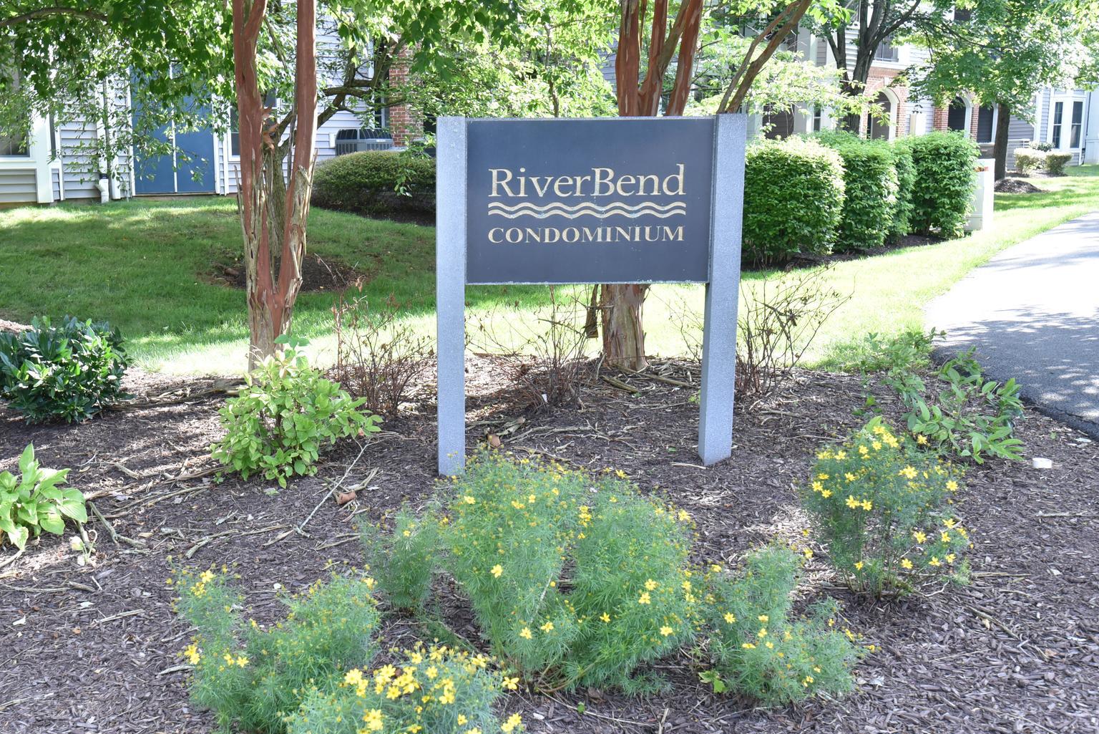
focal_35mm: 40
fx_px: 1221
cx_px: 401
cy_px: 363
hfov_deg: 47.9
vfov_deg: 33.4
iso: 1600
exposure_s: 1/250
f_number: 8
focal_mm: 30
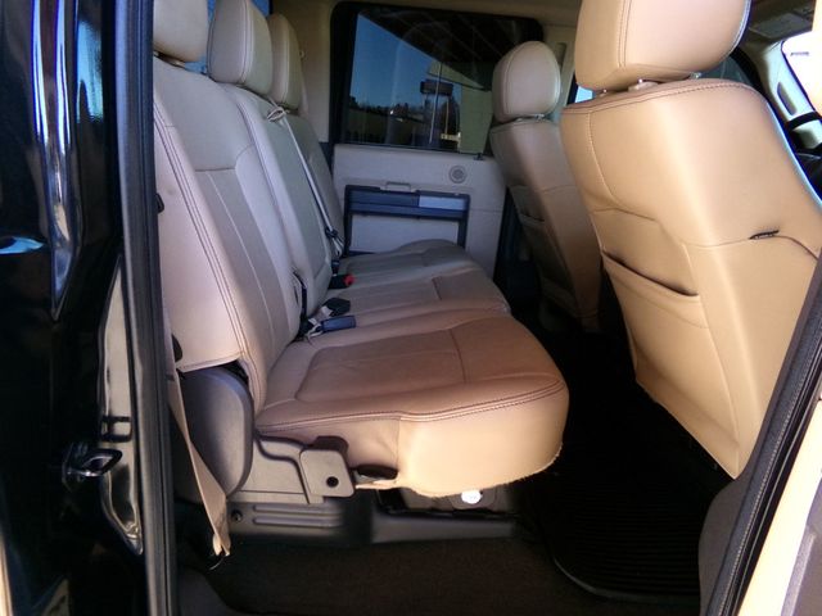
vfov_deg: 56.8
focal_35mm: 24
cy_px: 308
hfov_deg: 71.6
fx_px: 570
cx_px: 411
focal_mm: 4.3
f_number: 3.7
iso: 534
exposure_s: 1/60
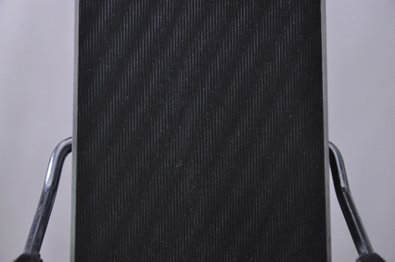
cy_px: 131
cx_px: 198
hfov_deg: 13.1
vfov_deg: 8.7
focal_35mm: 158
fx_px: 1726
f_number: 9.5
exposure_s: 1/125
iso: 3200
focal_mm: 105
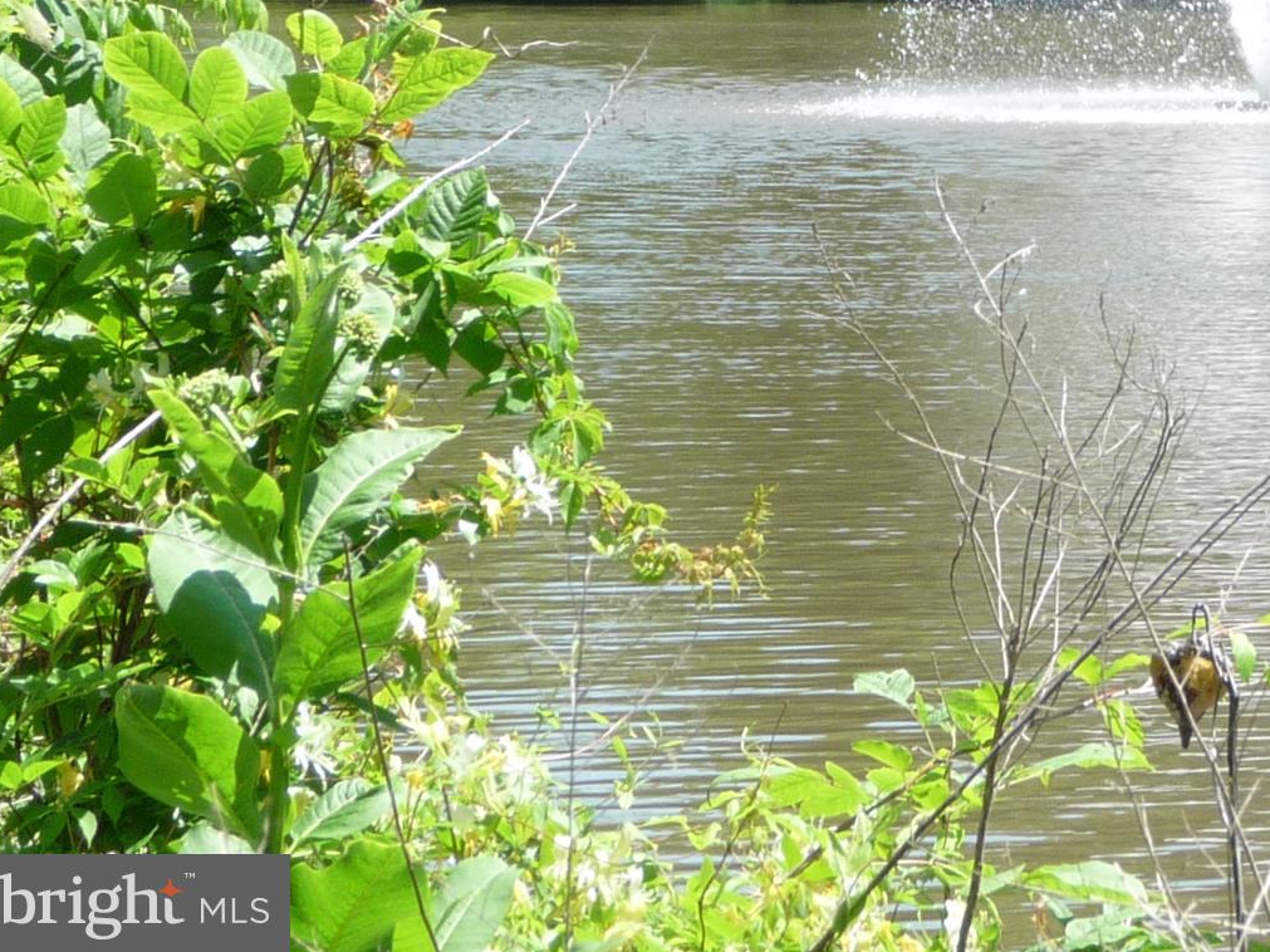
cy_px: -8
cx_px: 1262
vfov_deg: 6.4
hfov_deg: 8.5
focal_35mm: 231
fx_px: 8474
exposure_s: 1/250
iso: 100
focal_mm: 15.2
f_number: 4.7
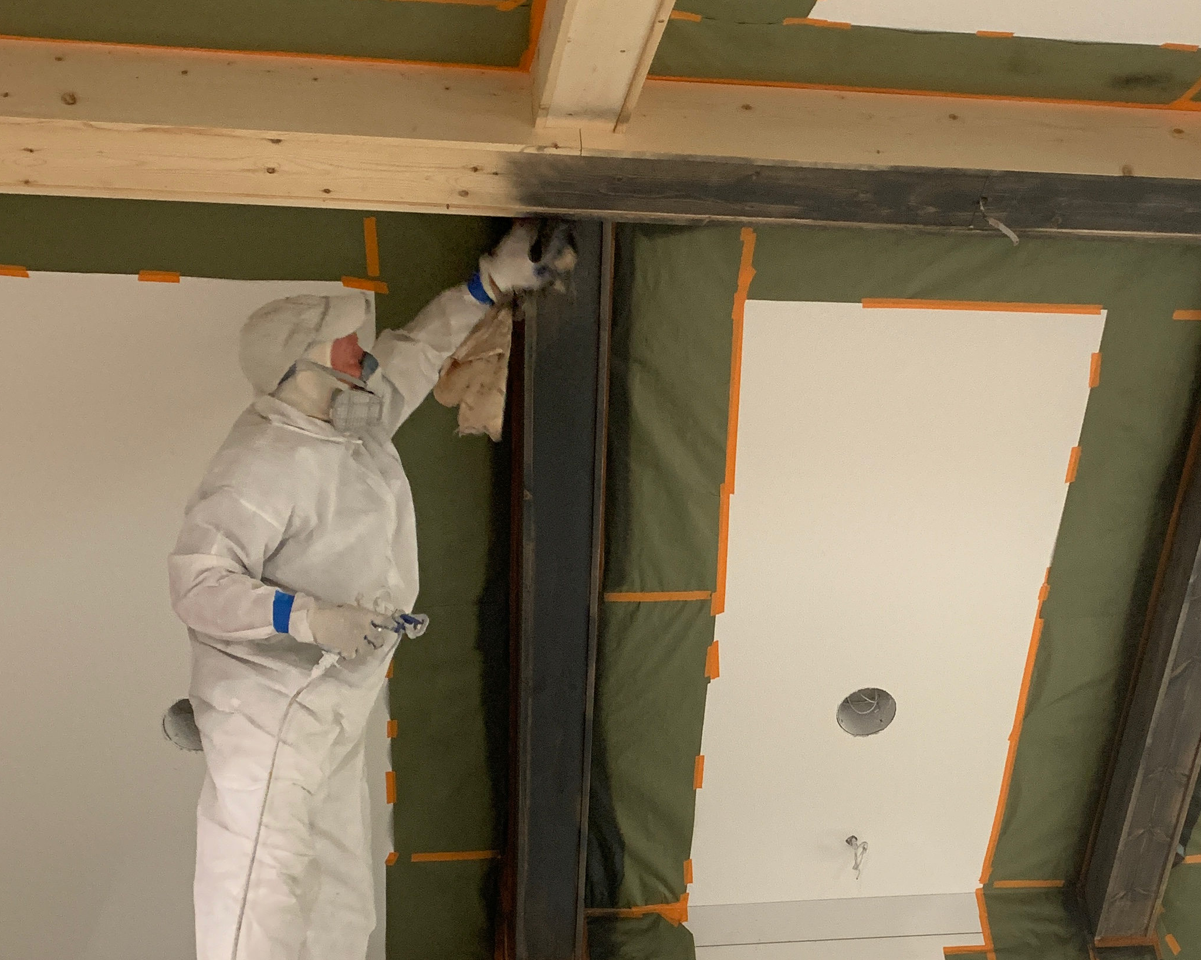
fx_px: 1777
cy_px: 737
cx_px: 790
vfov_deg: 29.7
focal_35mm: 50
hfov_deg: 37.0
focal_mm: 4.25
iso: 320
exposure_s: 1/40
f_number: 1.8
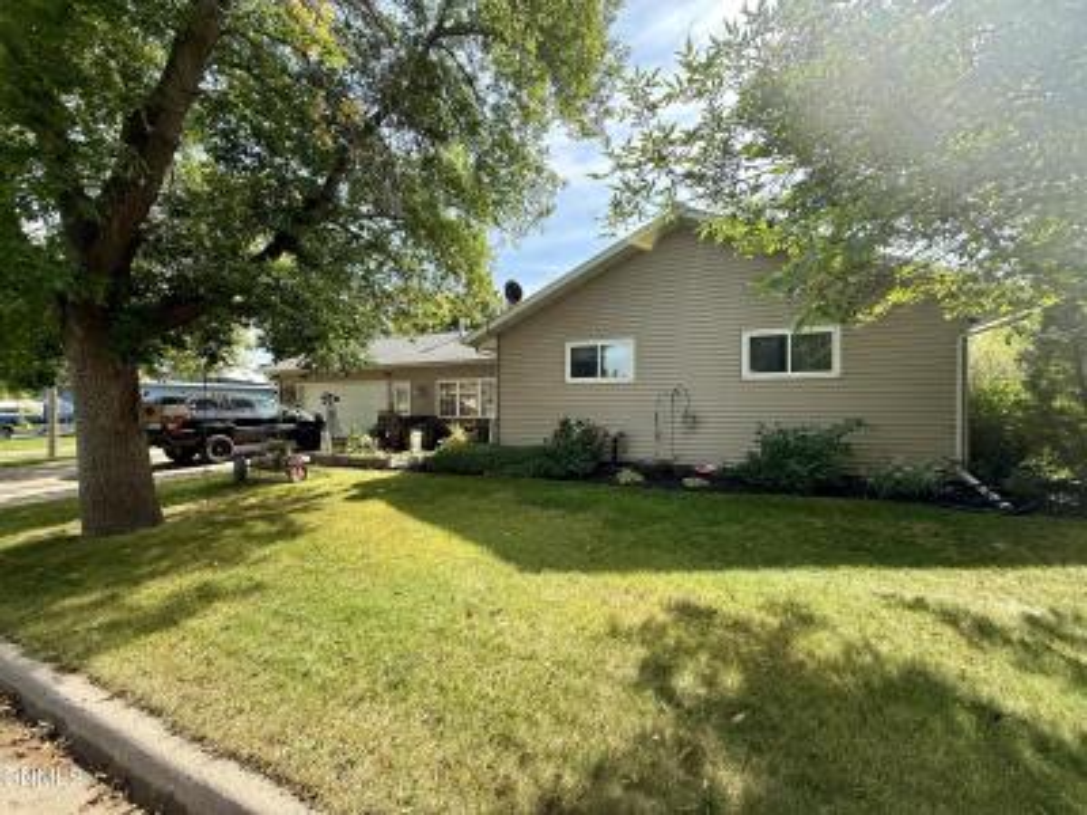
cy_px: 408
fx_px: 440
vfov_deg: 85.7
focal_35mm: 14
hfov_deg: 102.1
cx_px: 544
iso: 64
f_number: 2.2
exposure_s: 1/514
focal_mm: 2.22
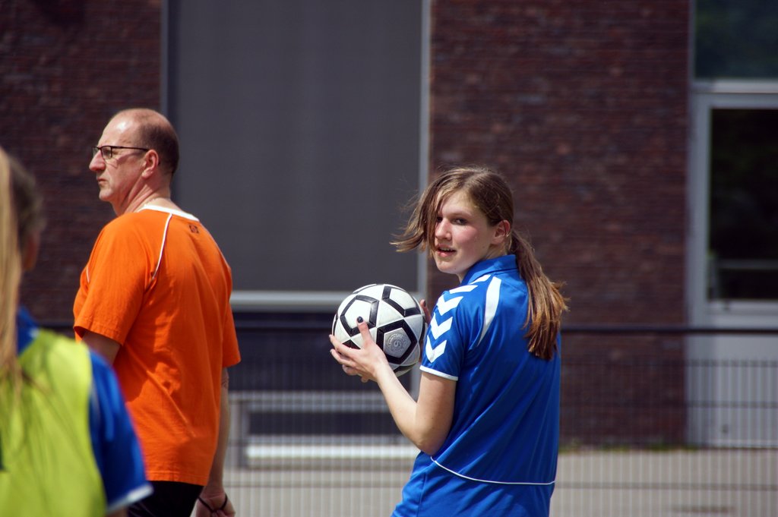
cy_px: 258
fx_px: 8097
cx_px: 389
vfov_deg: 3.7
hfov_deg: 5.5
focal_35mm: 375
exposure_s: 1/1000
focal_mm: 250
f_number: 6.3
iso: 200
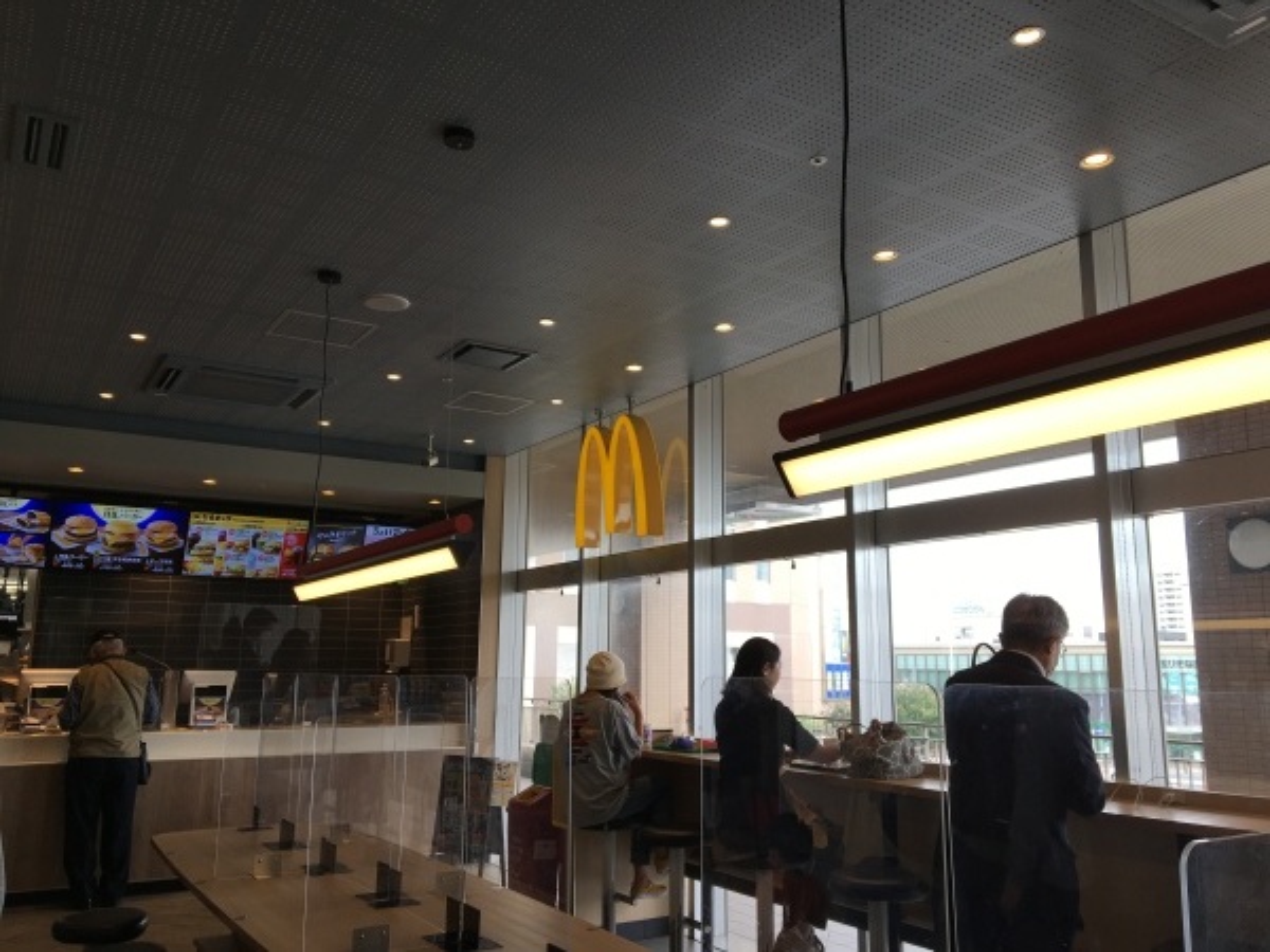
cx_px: 635
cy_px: 476
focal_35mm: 29
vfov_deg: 48.2
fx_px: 1064
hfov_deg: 61.7
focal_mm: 4.15
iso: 25
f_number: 2.2
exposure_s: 1/174
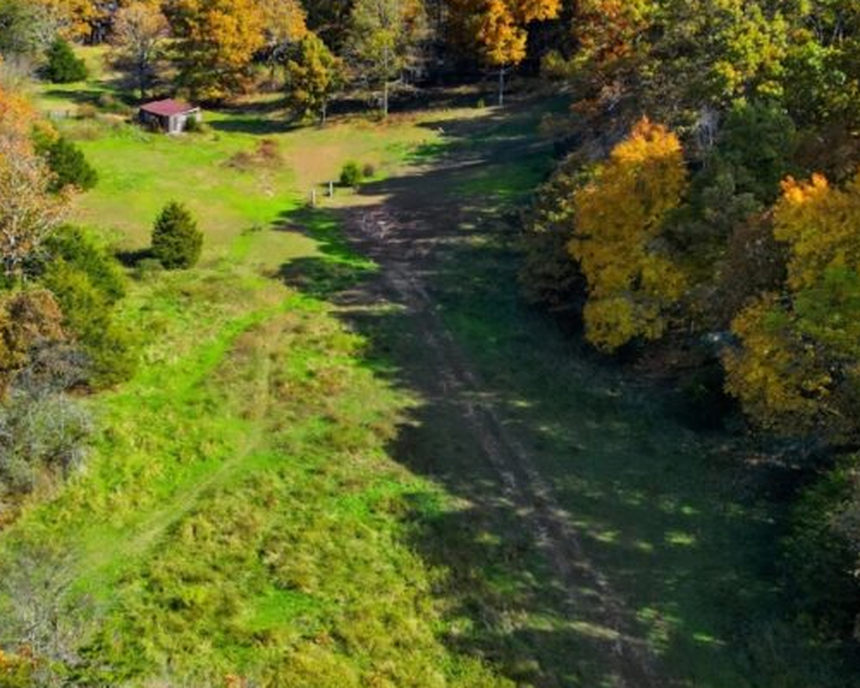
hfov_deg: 38.6
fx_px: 1222
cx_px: 334
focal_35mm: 48
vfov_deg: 31.4
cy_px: 401
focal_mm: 6.7
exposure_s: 1/640
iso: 100
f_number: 1.7
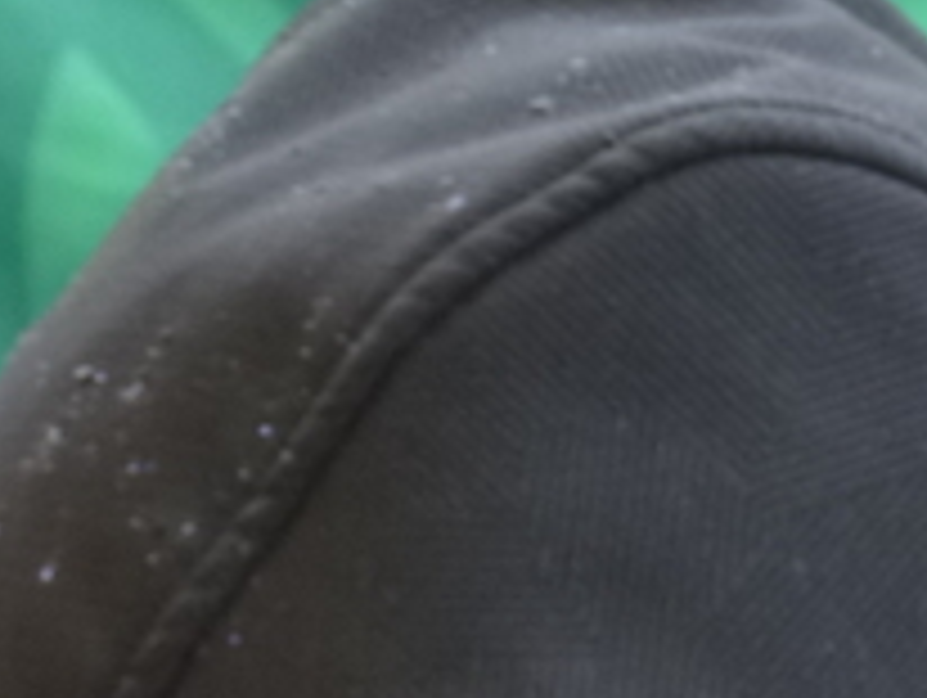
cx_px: 54
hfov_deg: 5.5
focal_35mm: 357
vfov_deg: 4.2
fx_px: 9571
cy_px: 905
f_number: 5.2
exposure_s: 1/60
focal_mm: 16.5
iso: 160
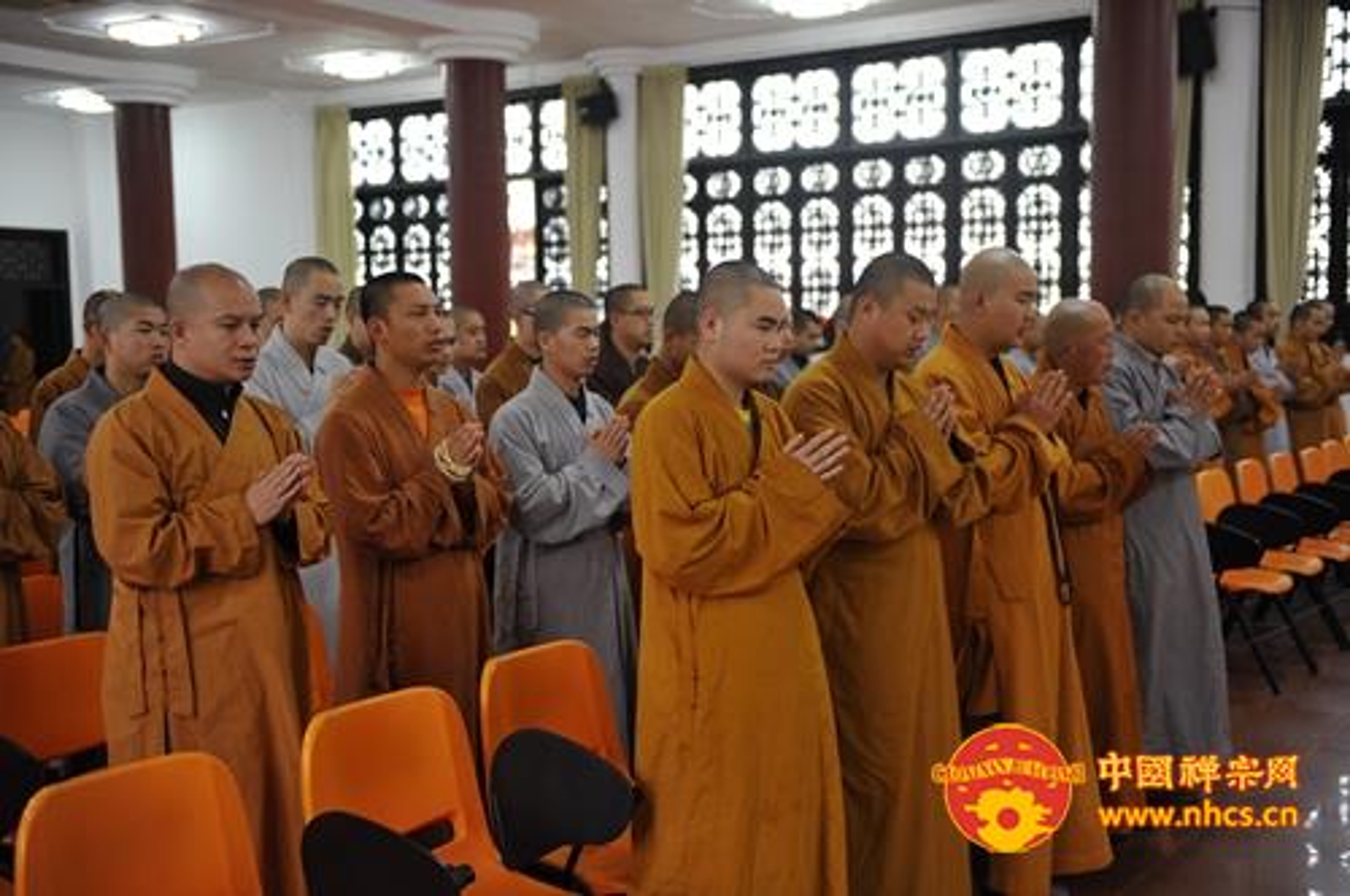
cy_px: 448
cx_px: 675
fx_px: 1648
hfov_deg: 44.6
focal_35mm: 44
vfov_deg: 30.4
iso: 1000
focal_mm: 44
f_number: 2.8
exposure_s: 1/30
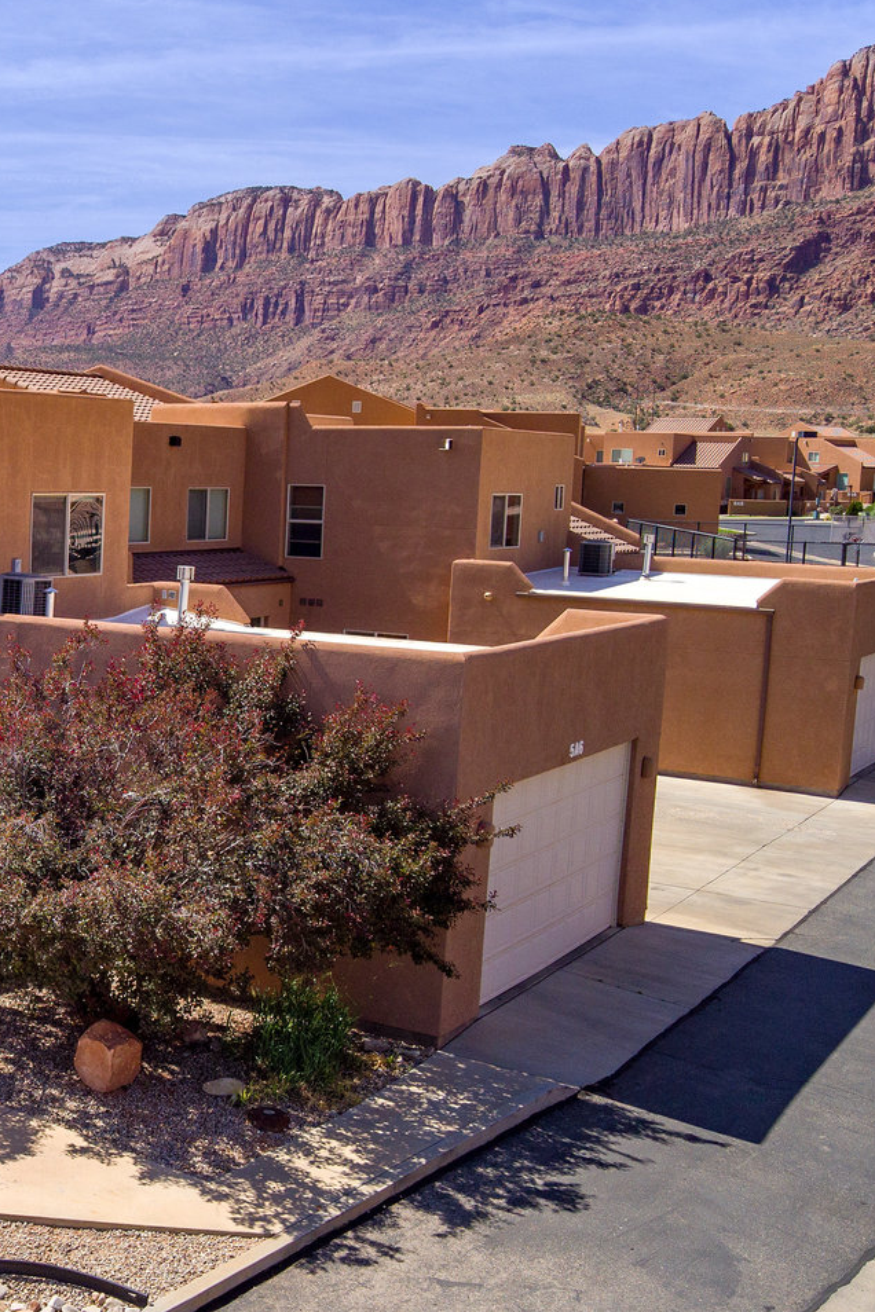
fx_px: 1604
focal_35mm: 44
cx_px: -152
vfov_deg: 44.5
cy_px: 709
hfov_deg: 27.2
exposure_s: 1/3800
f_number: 2.8
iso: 125
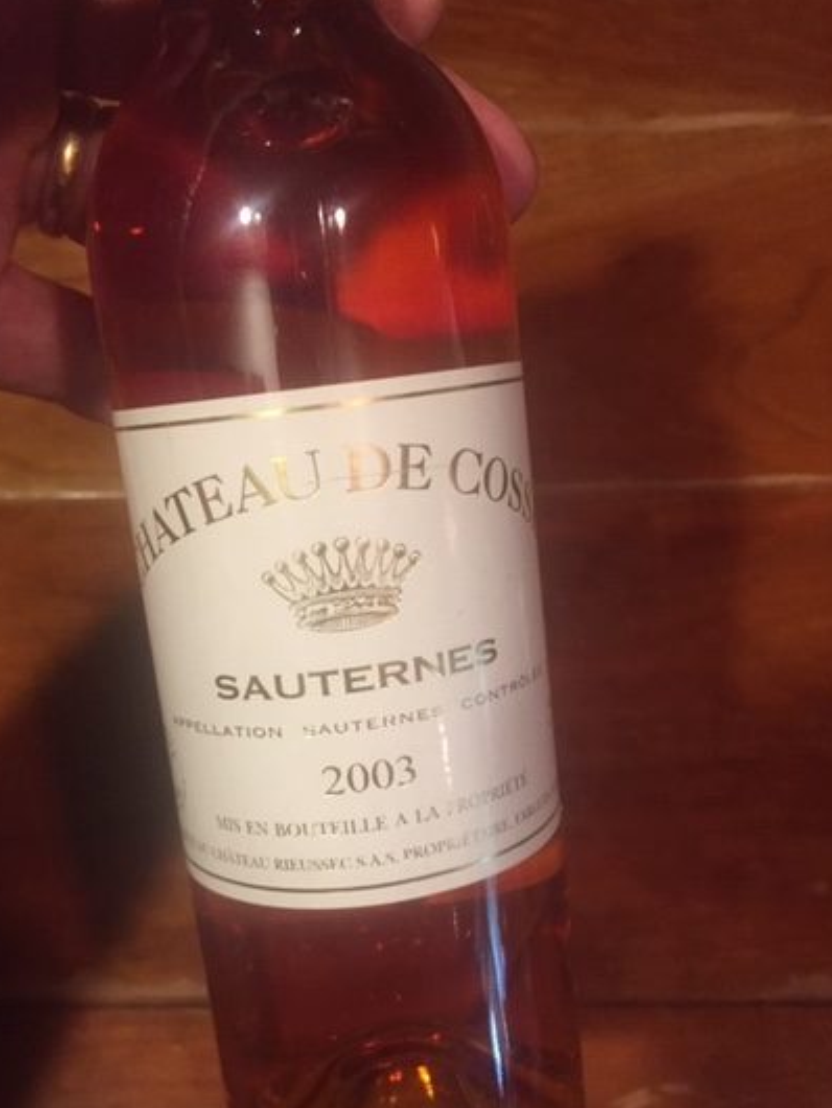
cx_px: 387
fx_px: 1121
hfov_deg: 40.7
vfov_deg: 52.3
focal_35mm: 35
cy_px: 656
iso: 200
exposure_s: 1/30
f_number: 2.2
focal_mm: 4.15
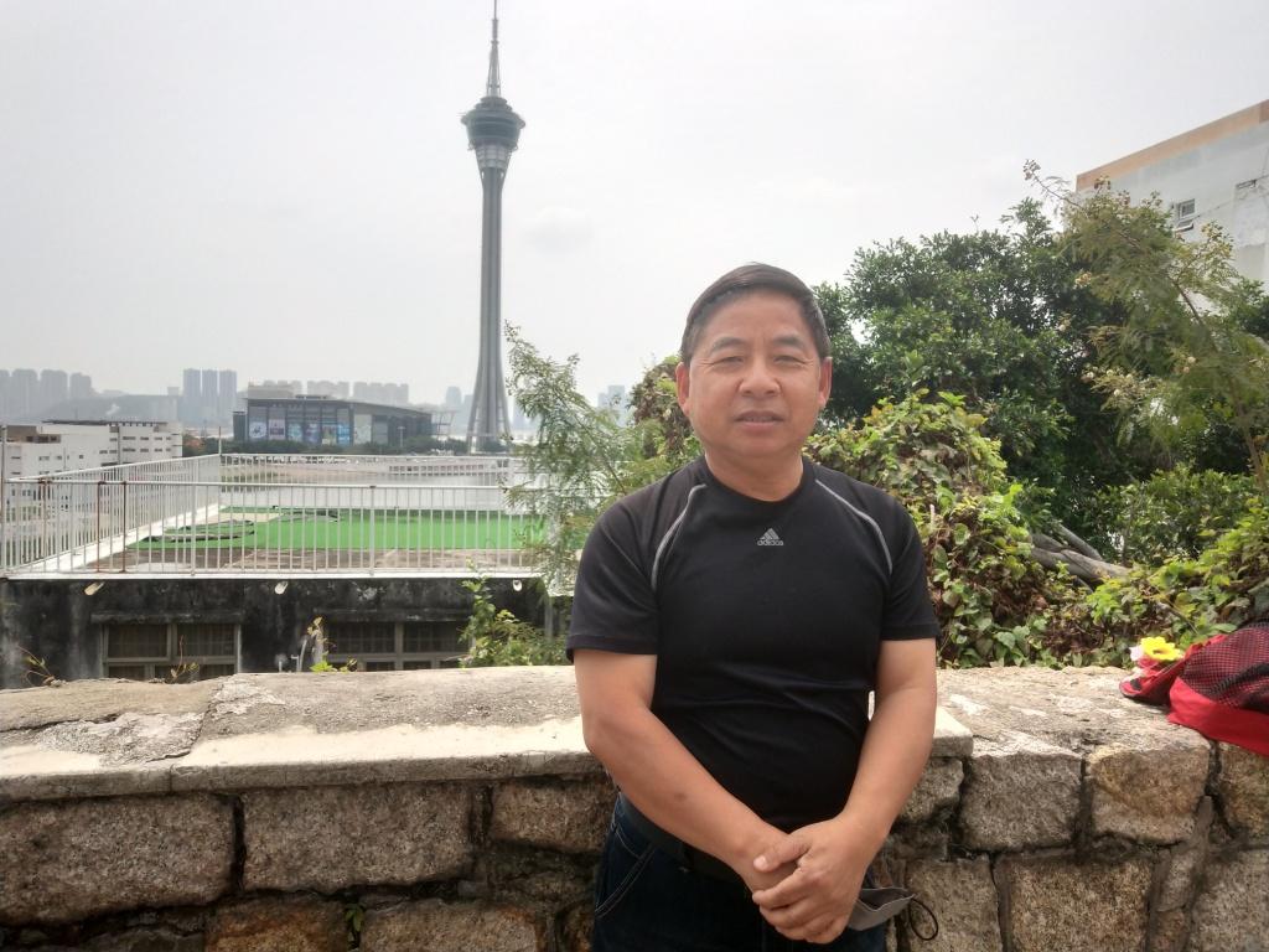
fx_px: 1100
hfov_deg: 60.0
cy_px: 476
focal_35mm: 30
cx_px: 634
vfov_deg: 46.8
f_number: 1.8
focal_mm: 3.95
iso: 103
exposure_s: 1/4569
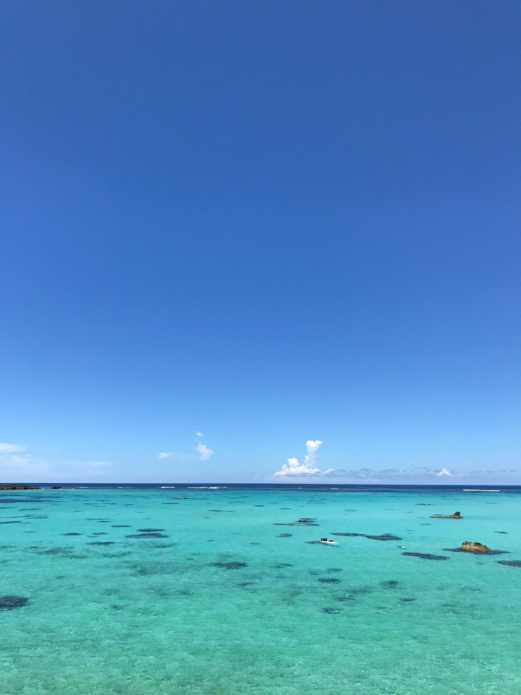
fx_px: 562
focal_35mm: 28
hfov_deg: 49.7
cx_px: 260
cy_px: 348
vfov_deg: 63.4
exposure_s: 1/3425
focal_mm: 4
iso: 20
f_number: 1.8
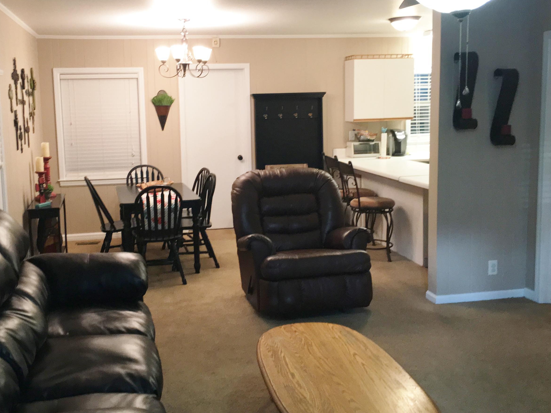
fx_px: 589
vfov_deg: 38.6
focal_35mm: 37
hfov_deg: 49.9
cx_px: 229
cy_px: 175
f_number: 2.2
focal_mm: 4.15
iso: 160
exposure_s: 1/30
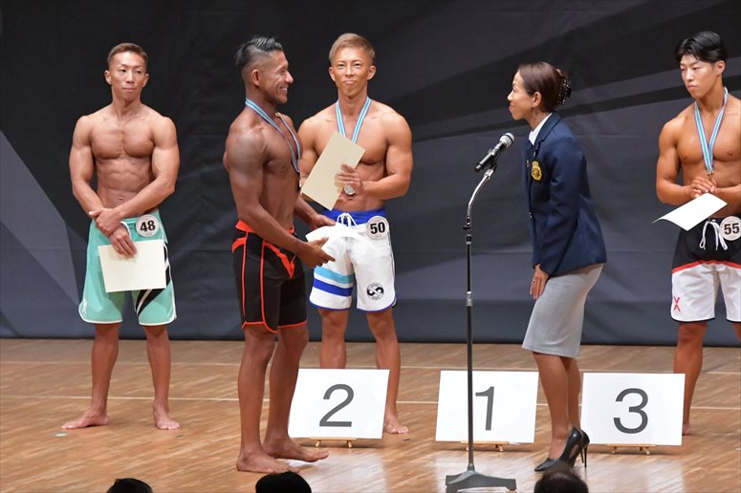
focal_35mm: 270
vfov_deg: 5.1
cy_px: 246
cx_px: 370
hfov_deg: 7.6
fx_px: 5555
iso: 8000
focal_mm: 180
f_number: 5.6
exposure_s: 1/400
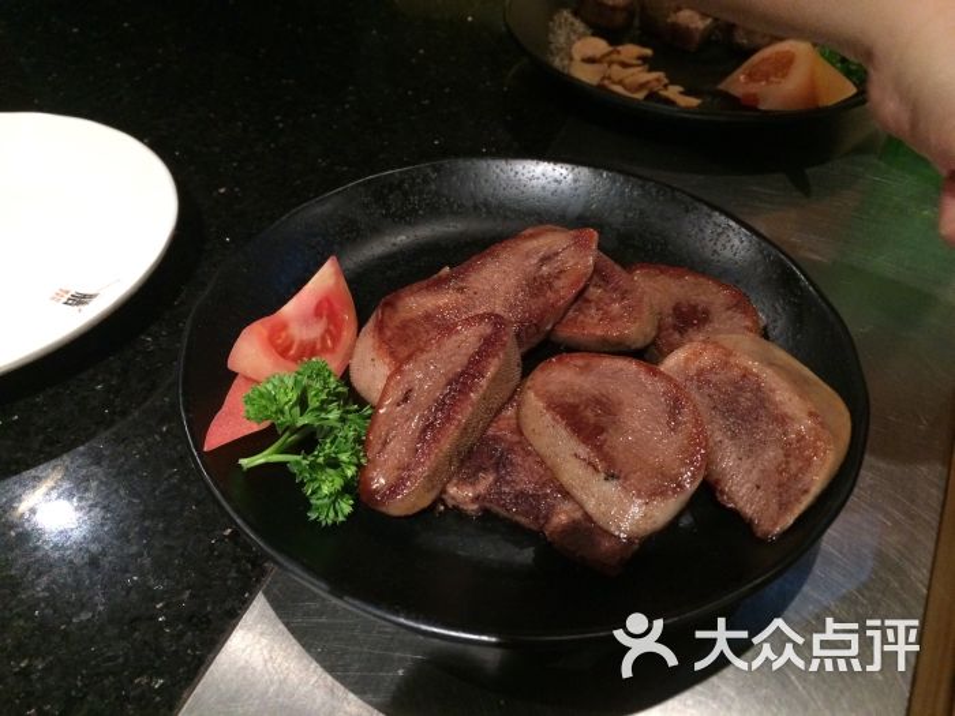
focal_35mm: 29
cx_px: 478
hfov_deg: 61.7
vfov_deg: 48.2
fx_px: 800
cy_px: 358
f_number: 2.2
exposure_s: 1/17
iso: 320
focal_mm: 4.15
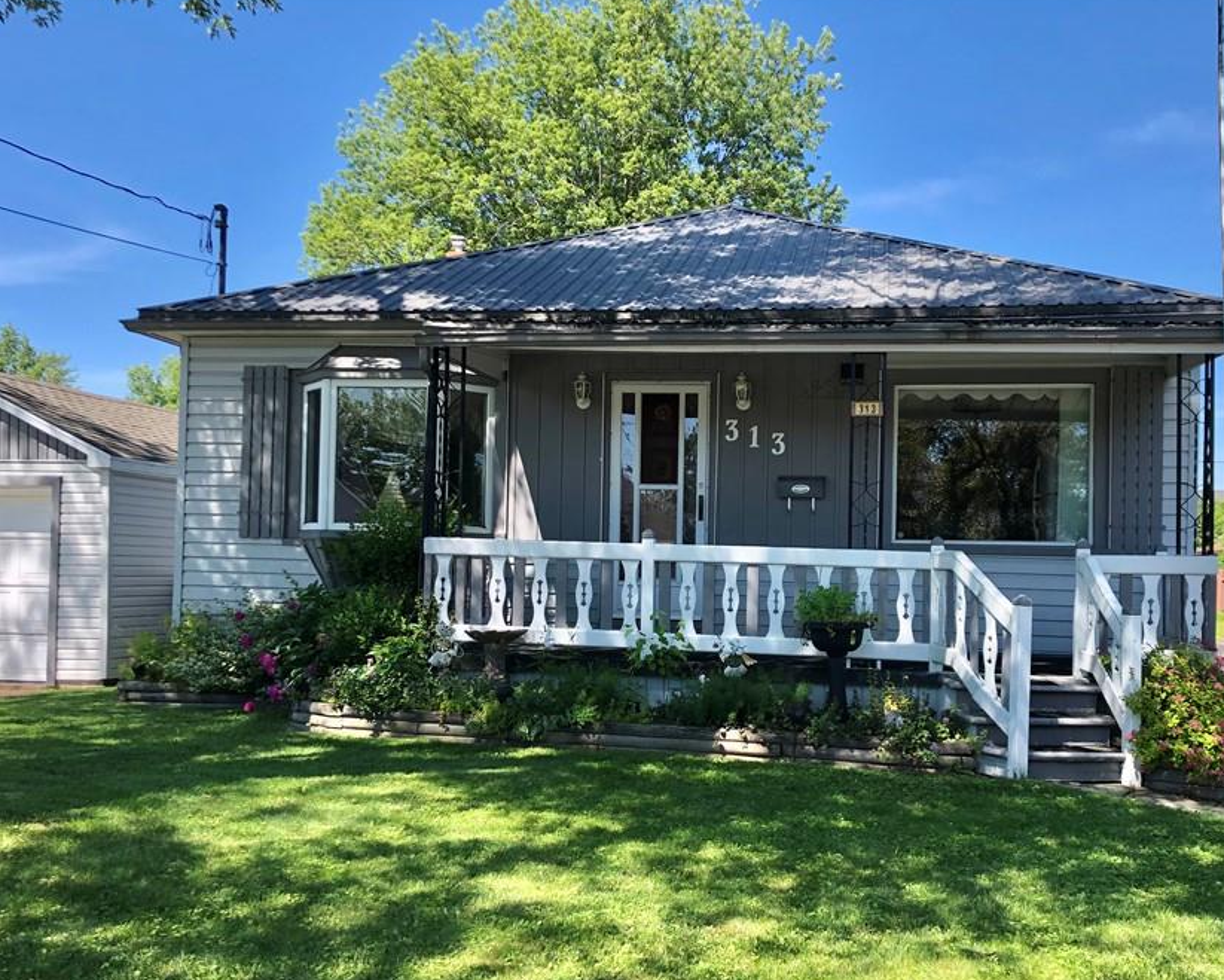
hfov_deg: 52.6
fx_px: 1232
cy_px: 561
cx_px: 712
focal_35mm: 34
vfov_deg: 43.3
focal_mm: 4
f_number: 1.8
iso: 20
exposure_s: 1/623
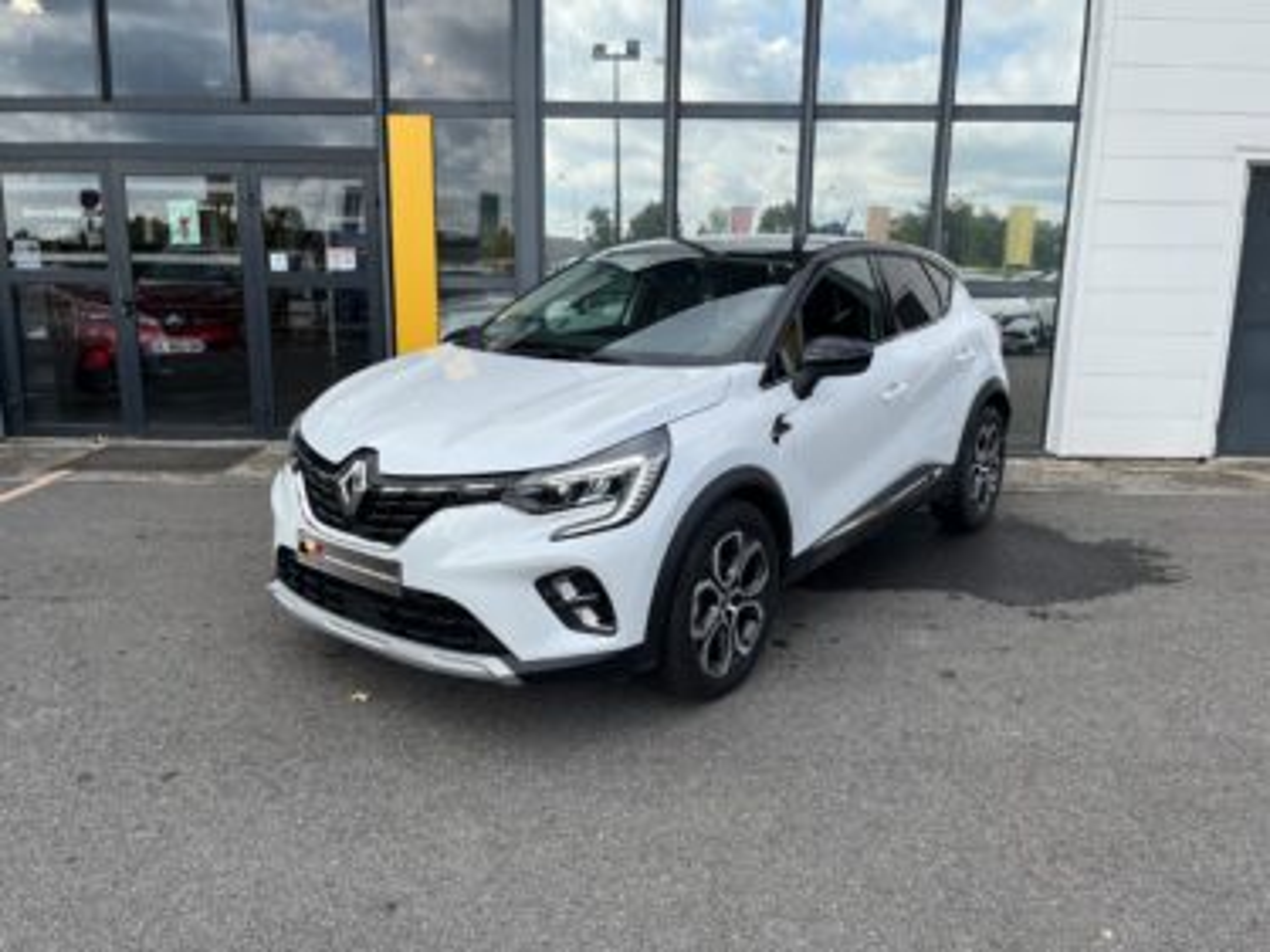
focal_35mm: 26
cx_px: 635
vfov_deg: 53.0
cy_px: 476
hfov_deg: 67.3
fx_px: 954
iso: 50
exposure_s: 1/1422
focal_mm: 5.1
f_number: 1.6
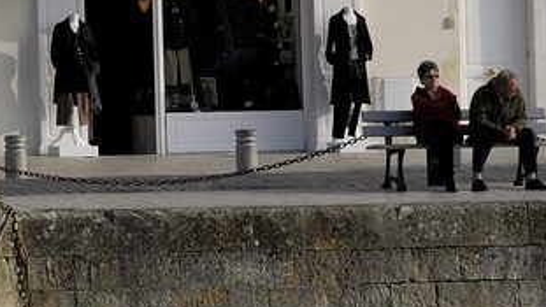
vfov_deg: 2.5
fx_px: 7022
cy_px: -281
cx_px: -685
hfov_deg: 4.4
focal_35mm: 485
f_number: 9.5
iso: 100
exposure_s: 1/160
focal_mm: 60
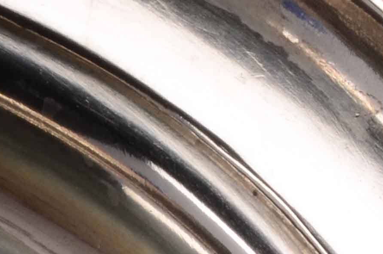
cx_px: -369
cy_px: 599
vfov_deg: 3.0
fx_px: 4851
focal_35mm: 457
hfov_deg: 4.5
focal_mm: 55
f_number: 32
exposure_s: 1/160
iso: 100
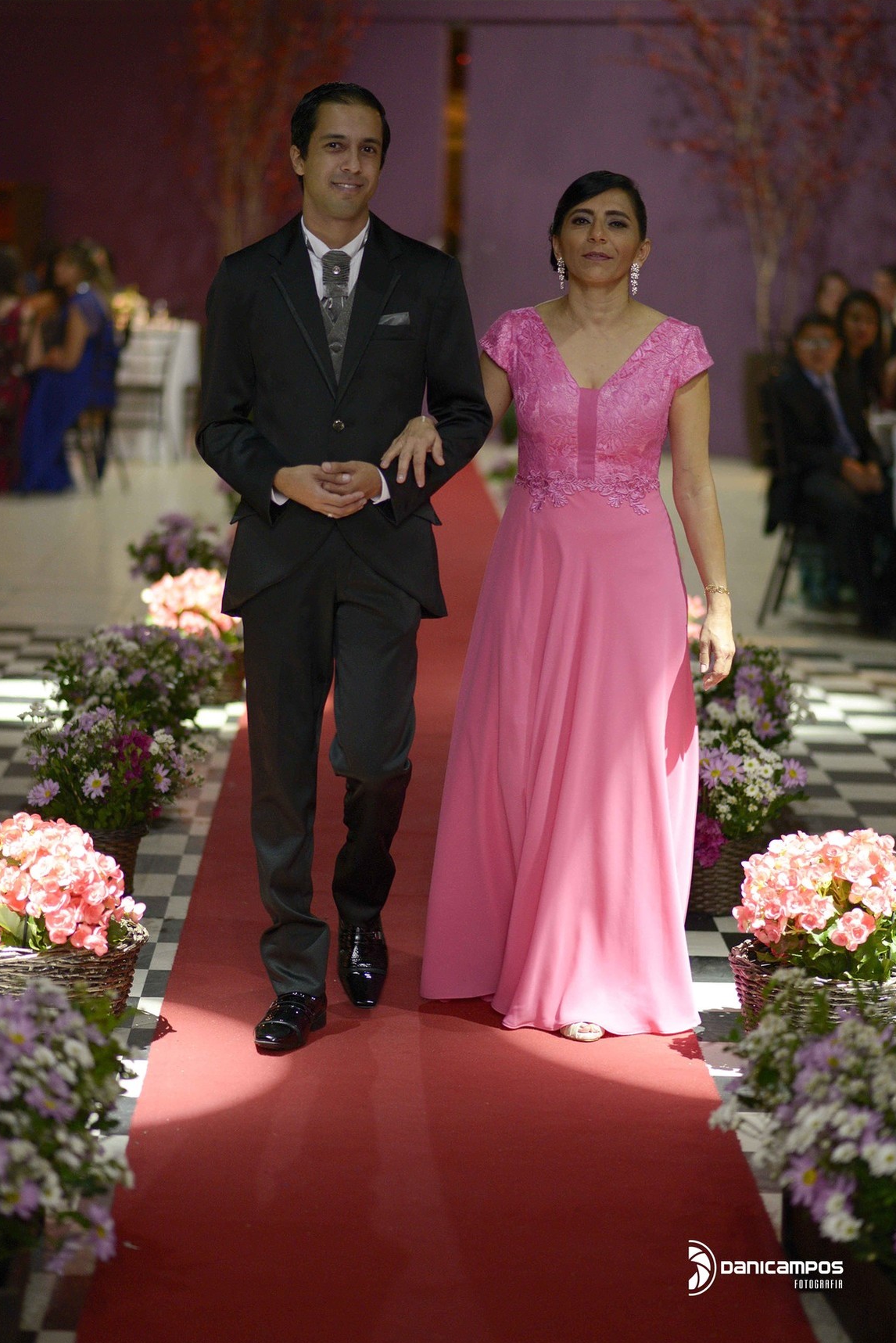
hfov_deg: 15.4
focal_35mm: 89
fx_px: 3320
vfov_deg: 22.9
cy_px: 648
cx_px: 440
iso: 1250
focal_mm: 85
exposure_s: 1/100
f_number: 1.8
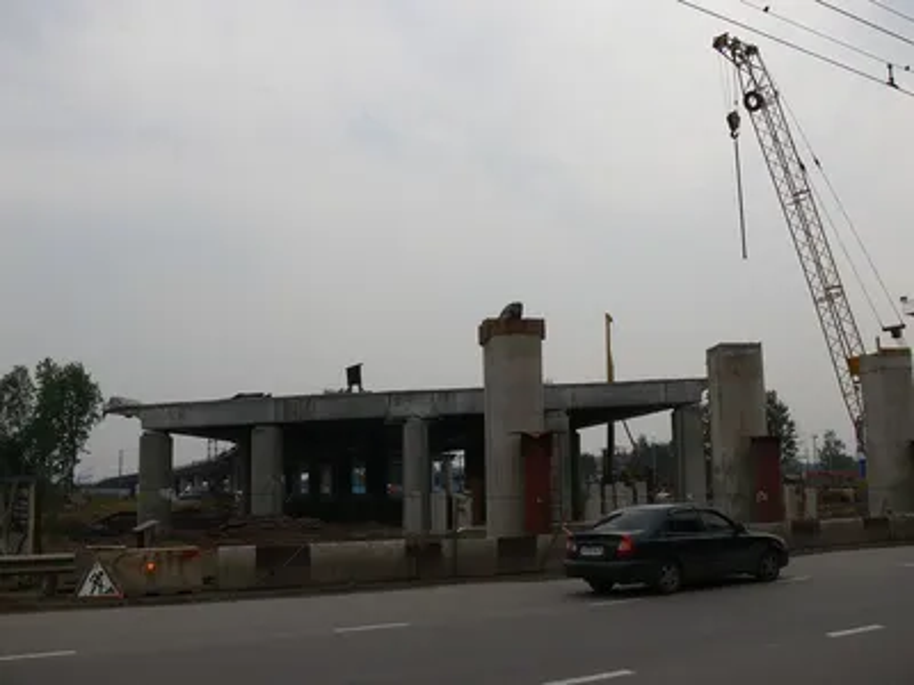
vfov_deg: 40.7
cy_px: 342
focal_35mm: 35
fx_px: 924
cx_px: 457
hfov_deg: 52.6
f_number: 4
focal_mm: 7.4
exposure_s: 1/1000
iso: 100
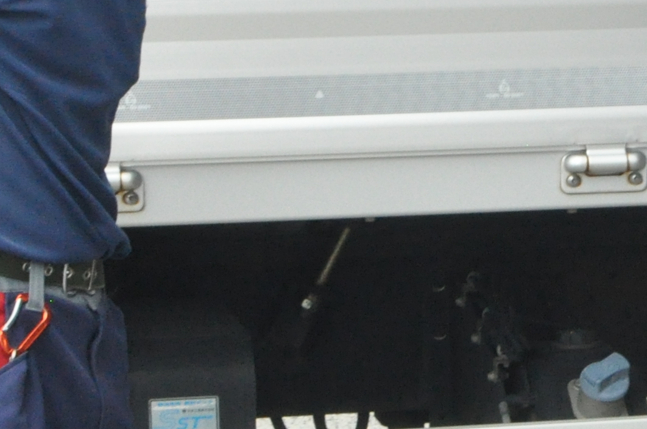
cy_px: -248
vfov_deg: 6.4
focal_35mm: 212
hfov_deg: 9.4
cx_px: 1058
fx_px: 3805
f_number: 13
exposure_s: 1/100
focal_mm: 35
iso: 1600
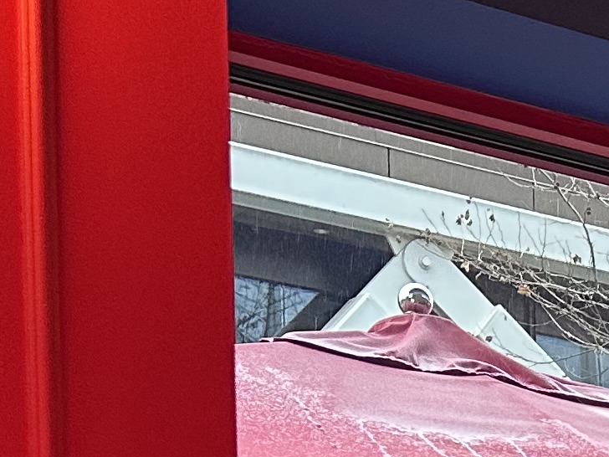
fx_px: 2340
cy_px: 1104
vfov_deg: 9.8
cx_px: 1138
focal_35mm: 133
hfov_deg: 13.2
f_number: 1.78
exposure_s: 1/120
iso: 200
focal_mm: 6.86
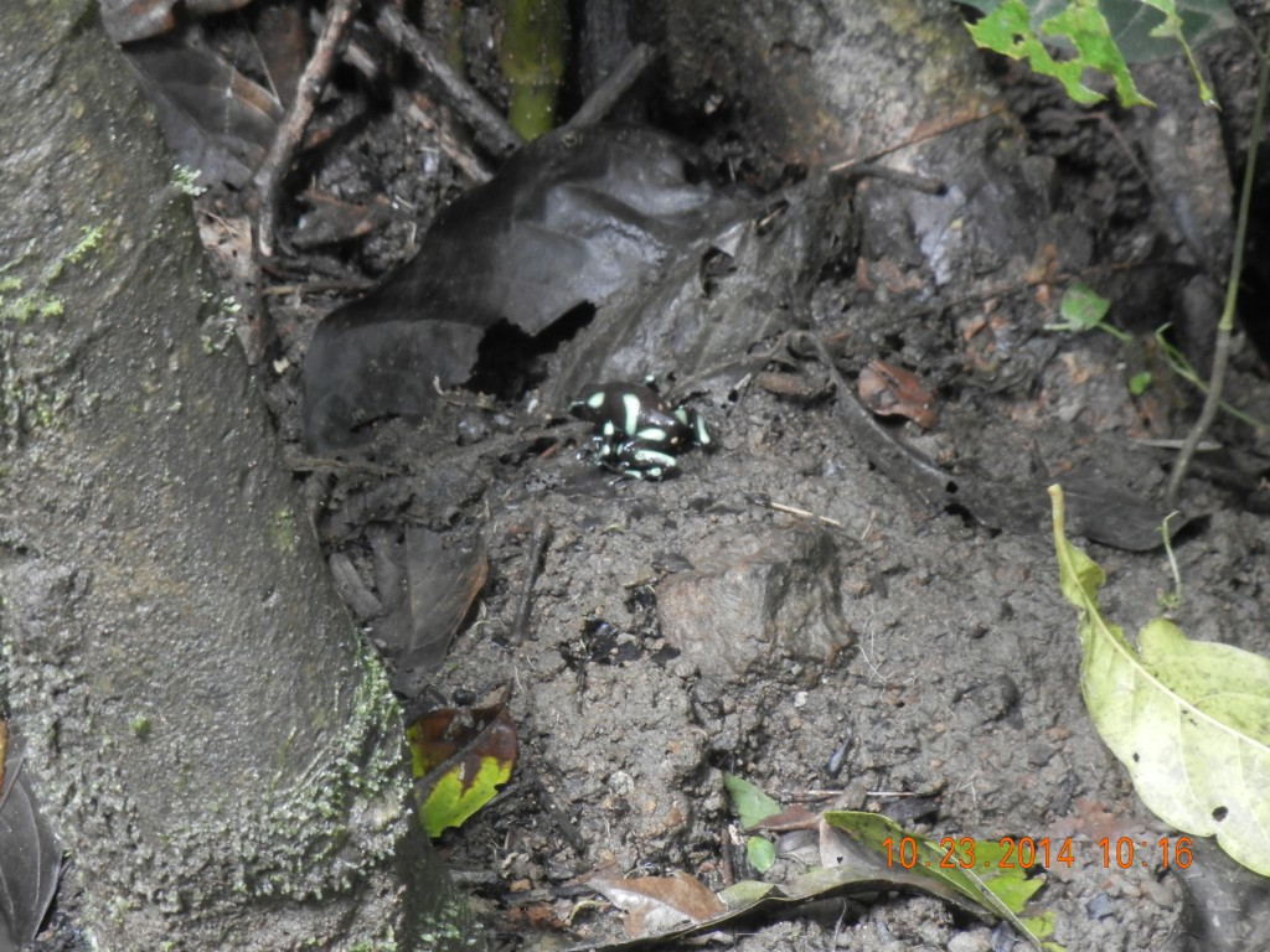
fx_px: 11006
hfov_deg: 6.6
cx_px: 635
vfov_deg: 5.0
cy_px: 476
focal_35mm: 300
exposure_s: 1/3.5
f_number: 5.6
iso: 200
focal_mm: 54
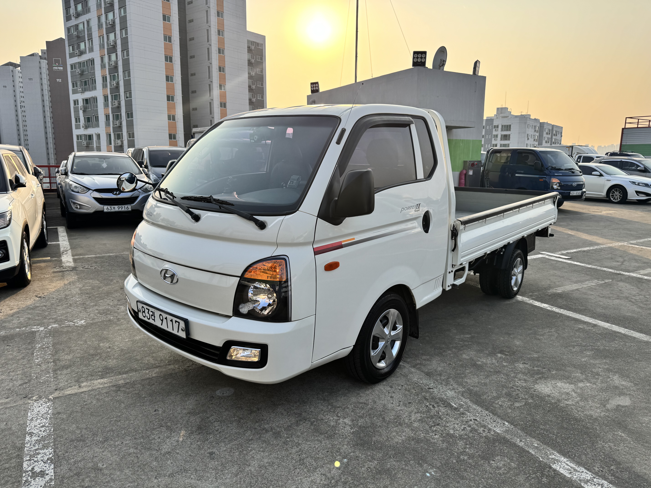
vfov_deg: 56.8
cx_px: 326
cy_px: 244
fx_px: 451
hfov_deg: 71.6
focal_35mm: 24
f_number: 1.78
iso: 80
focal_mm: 6.76
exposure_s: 1/1767
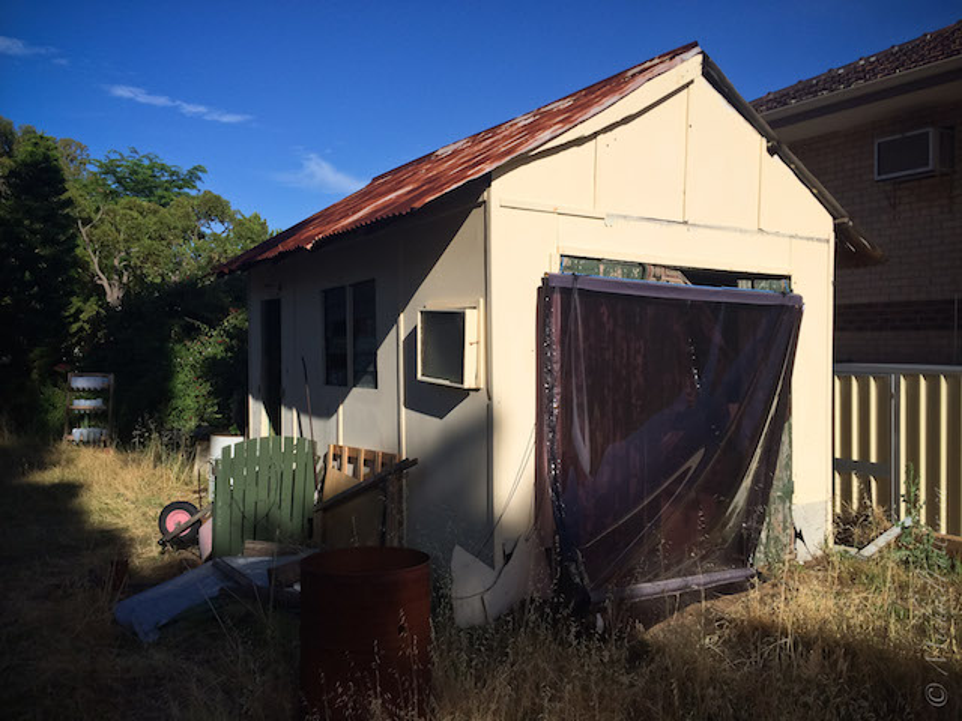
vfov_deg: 46.8
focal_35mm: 30
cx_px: 481
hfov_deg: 60.0
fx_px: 834
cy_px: 360
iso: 40
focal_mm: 4.12
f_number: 2.2
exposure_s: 1/4000
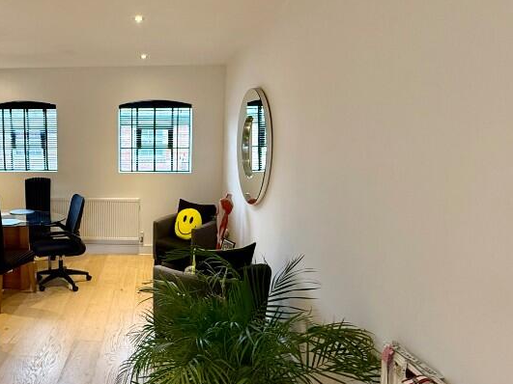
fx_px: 400
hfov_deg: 61.2
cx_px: 120
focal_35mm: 27
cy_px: 182
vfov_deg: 51.3
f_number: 2.2
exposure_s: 1/50
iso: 250
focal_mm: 2.22
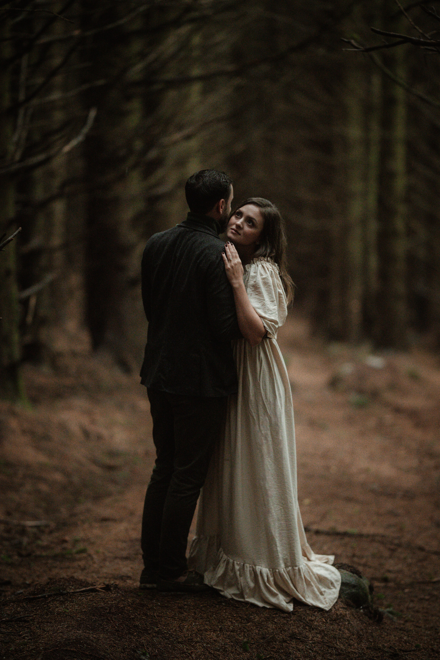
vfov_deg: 15.2
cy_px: 330
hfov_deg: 10.2
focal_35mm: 135
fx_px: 2475
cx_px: 220
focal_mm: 135
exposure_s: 1/200
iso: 4000
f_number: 1.8
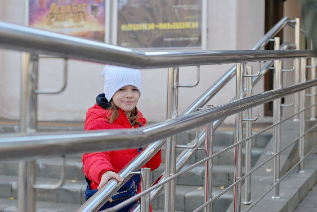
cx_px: 158
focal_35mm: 75
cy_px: 106
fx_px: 661
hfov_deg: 27.0
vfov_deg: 18.2
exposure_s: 1/250
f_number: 3.5
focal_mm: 50
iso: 100
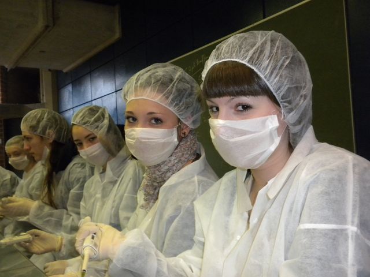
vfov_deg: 38.7
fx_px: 395
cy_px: 138
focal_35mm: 37
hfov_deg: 50.1
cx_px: 185
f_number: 3.5
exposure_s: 1/30
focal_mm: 6.6
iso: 400
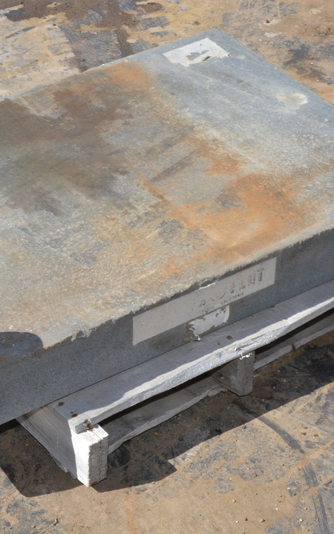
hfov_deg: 14.2
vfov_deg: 22.6
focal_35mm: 92
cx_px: 135
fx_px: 1340
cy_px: 267
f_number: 22
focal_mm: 40
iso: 800
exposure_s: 1/200
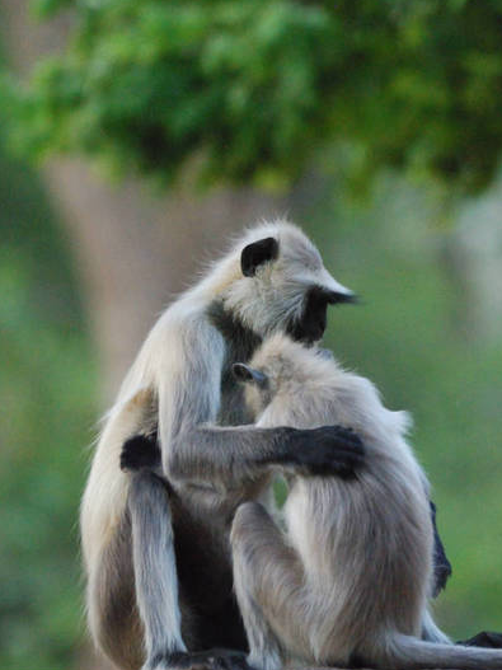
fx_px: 14837
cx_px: 296
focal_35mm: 767
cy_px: 359
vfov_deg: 2.6
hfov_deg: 1.9
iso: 1600
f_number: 5.6
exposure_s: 1/400
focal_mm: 400
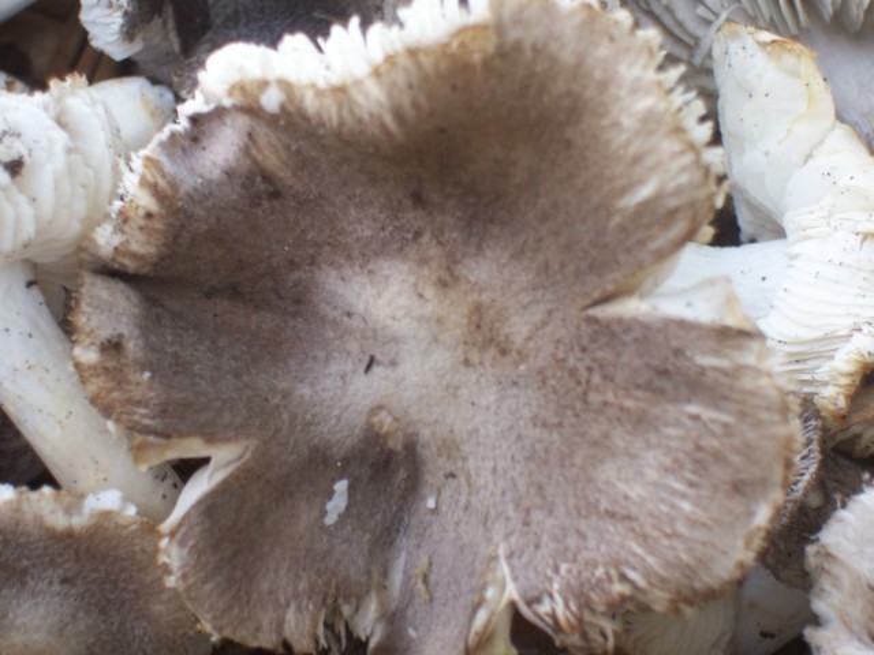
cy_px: 328
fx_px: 2575
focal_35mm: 102
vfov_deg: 14.5
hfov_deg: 19.3
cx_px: 437
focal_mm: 16.8
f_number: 4.6
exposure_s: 1/45
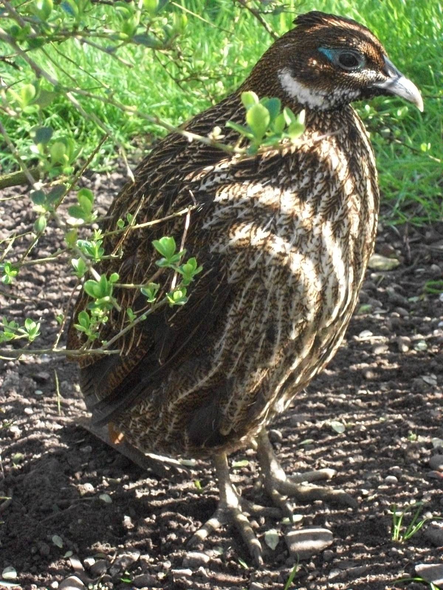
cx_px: 222
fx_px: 1638
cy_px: 295
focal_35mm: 96
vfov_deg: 20.4
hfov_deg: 15.4
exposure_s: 1/320
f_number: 5.2
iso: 800
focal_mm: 17.1
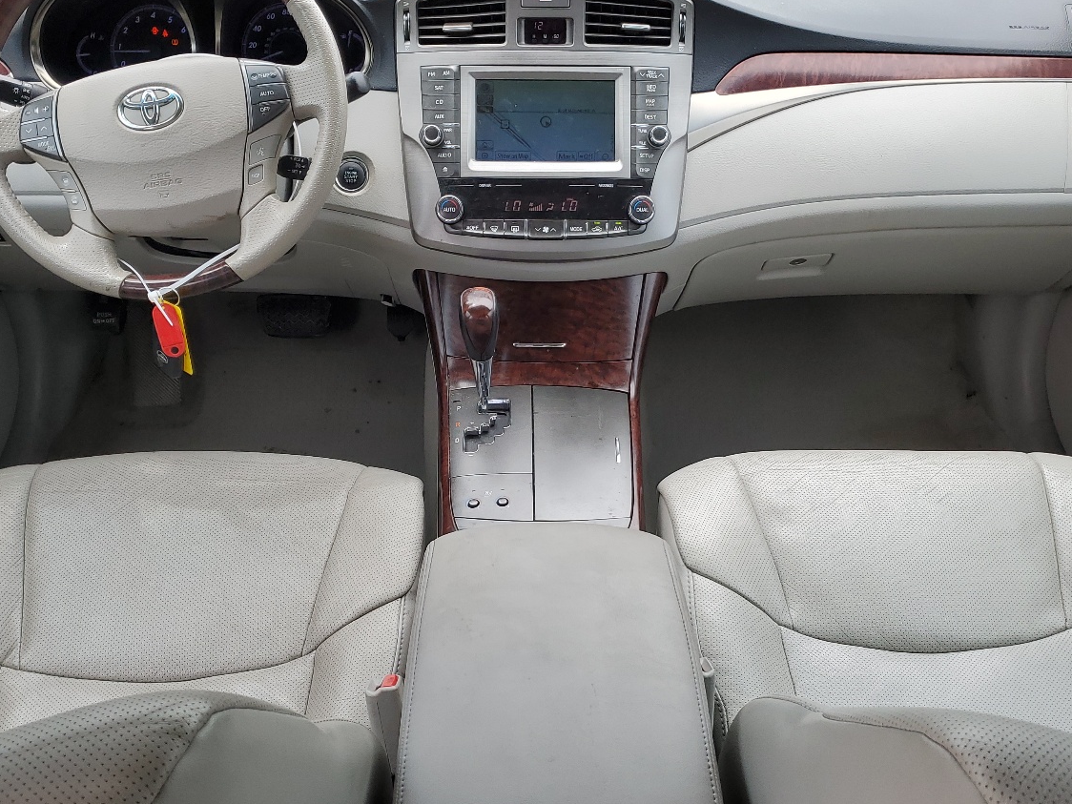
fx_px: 1146
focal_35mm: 37
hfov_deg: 50.1
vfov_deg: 38.6
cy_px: 470
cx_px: 530
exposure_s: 1/476
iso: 50
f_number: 1.5
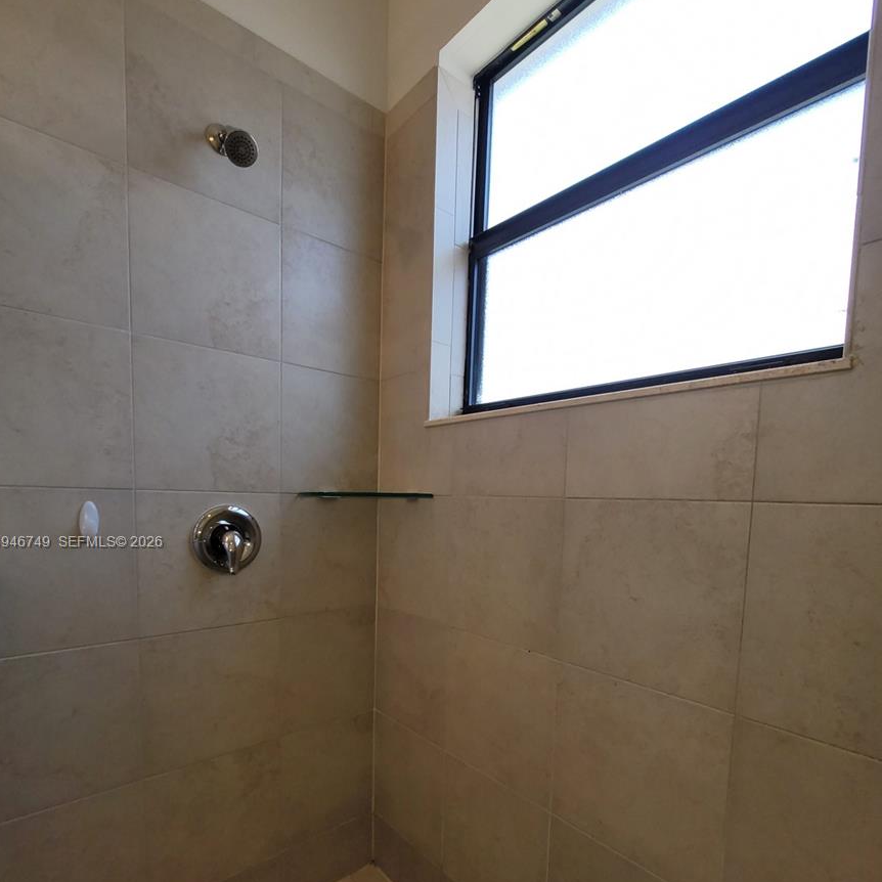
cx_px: 434
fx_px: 461
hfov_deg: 87.4
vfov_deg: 86.0
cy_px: 543
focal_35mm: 16
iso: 64
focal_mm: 2.2
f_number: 2.2
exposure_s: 1/170
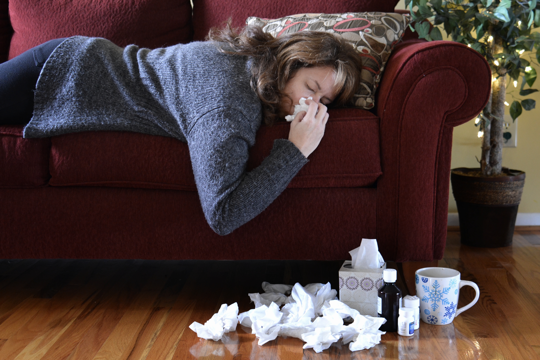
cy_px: 180
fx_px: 787
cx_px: 270
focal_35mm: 52
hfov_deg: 37.9
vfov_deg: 25.8
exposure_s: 1/3
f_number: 4.5
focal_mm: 35
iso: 800
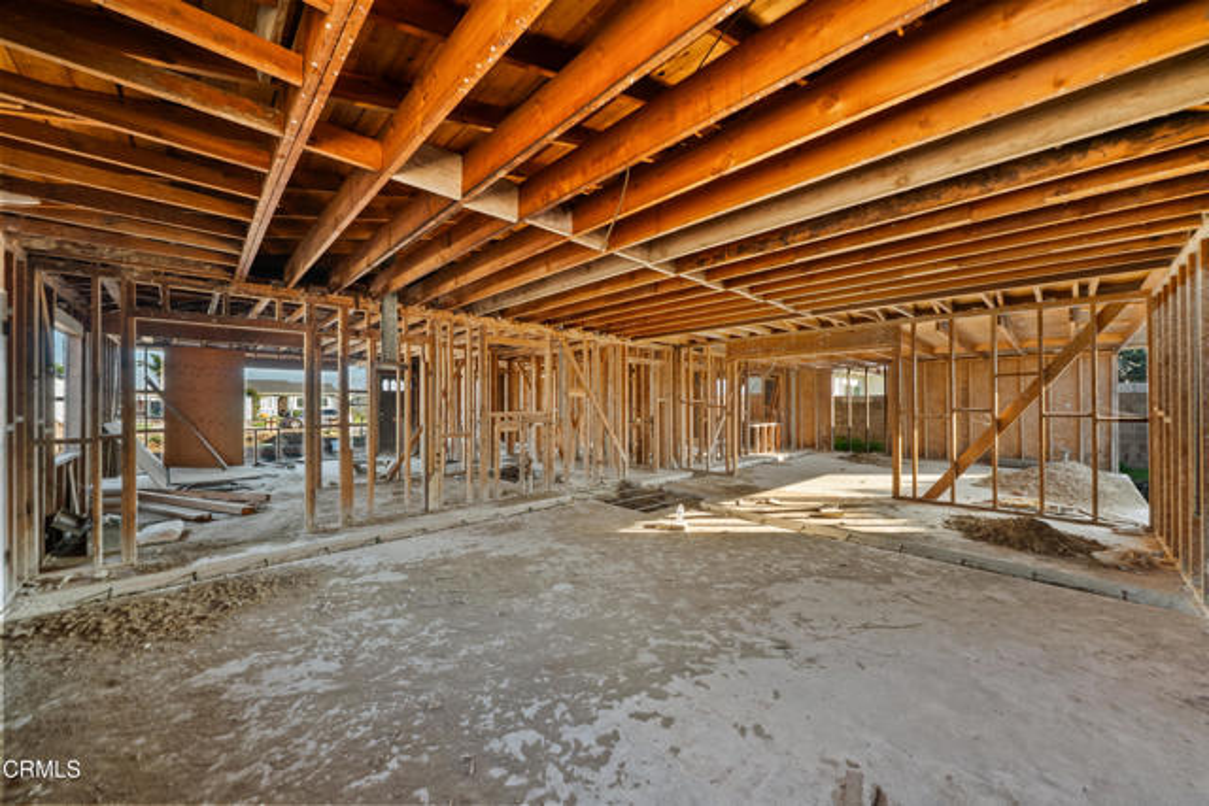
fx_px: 437
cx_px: 604
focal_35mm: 13
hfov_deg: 108.3
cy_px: 403
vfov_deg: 85.5
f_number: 9
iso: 250
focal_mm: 13
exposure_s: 1/1.67
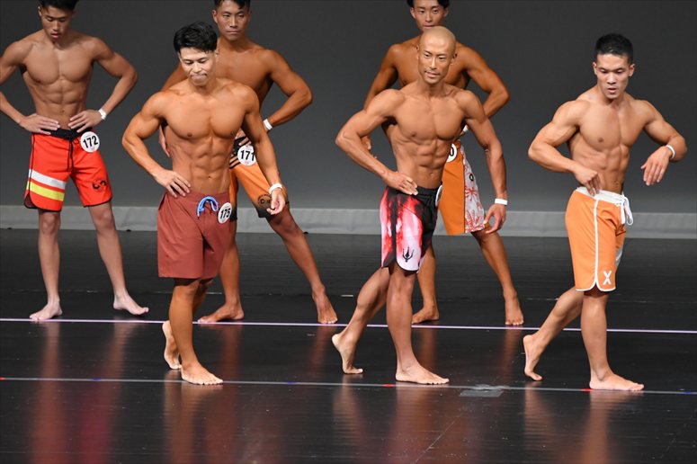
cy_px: 232
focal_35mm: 345
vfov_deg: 4.0
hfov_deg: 6.0
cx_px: 348
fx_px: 6676
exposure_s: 1/400
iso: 4000
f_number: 5.6
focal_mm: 230
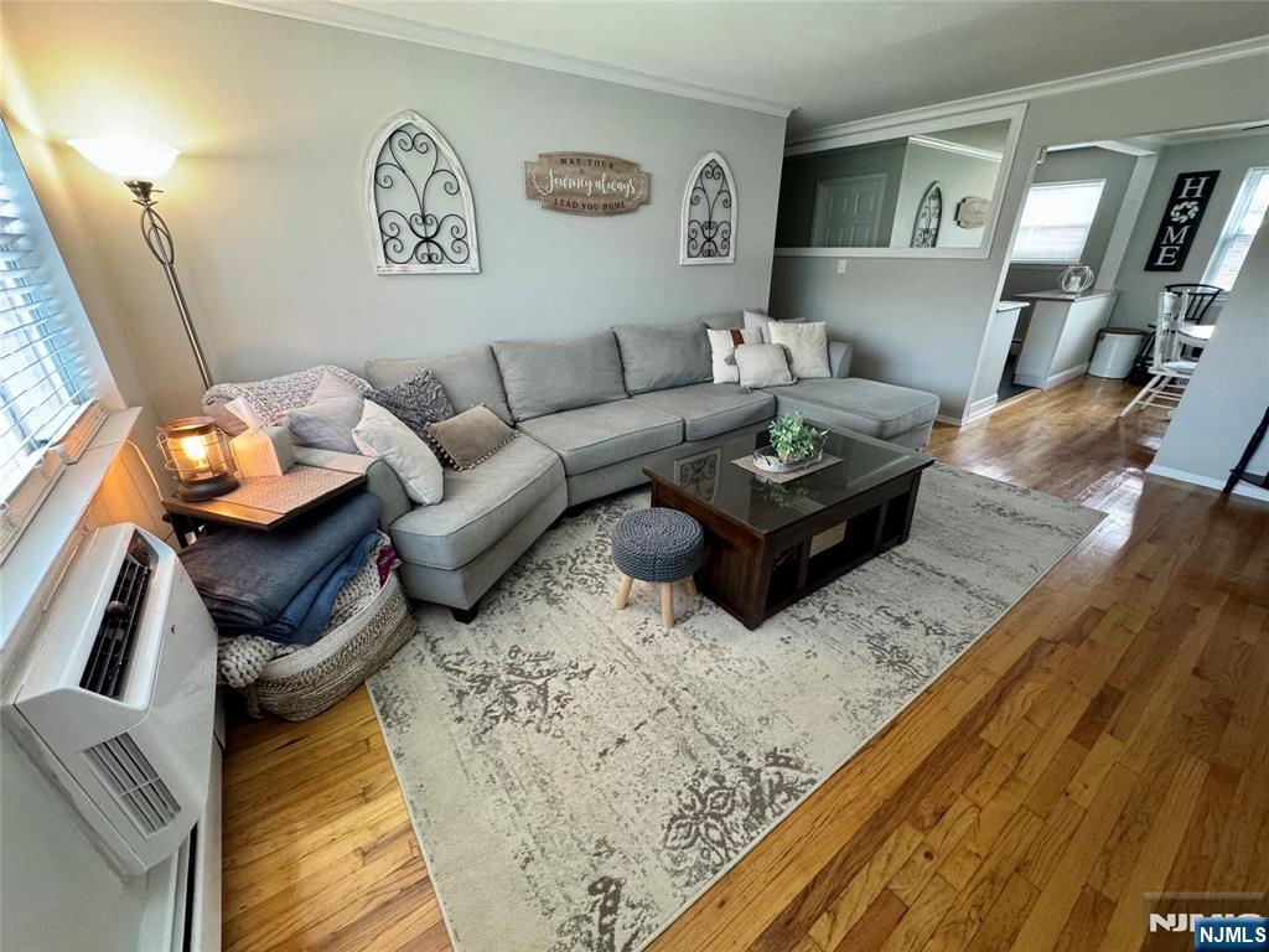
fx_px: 513
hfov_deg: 102.1
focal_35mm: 14
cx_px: 634
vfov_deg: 85.7
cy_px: 476
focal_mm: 2.22
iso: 400
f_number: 2.2
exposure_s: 1/42
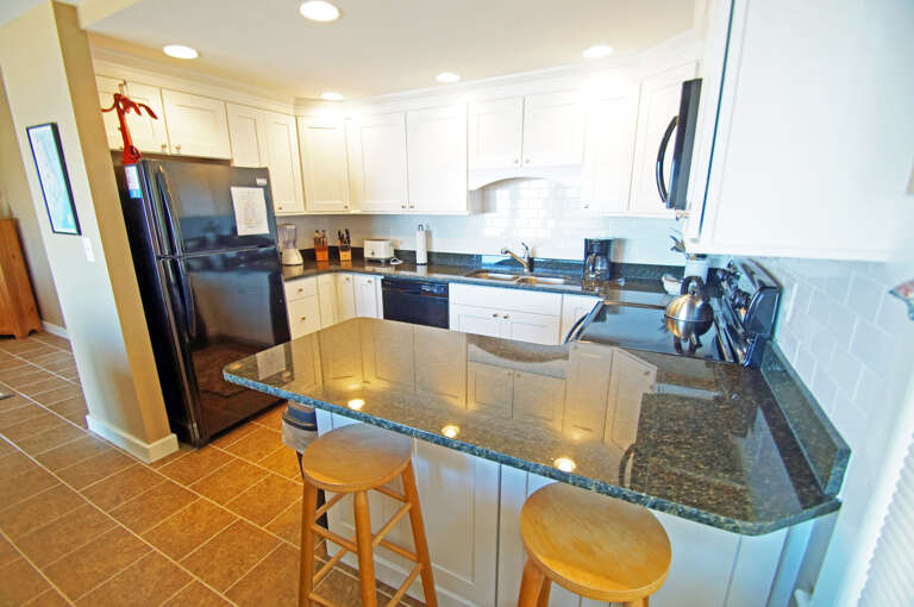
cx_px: 457
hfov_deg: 100.5
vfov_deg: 77.2
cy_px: 304
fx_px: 380
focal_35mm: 15
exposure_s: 1/40
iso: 400
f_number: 3.5
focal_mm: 10
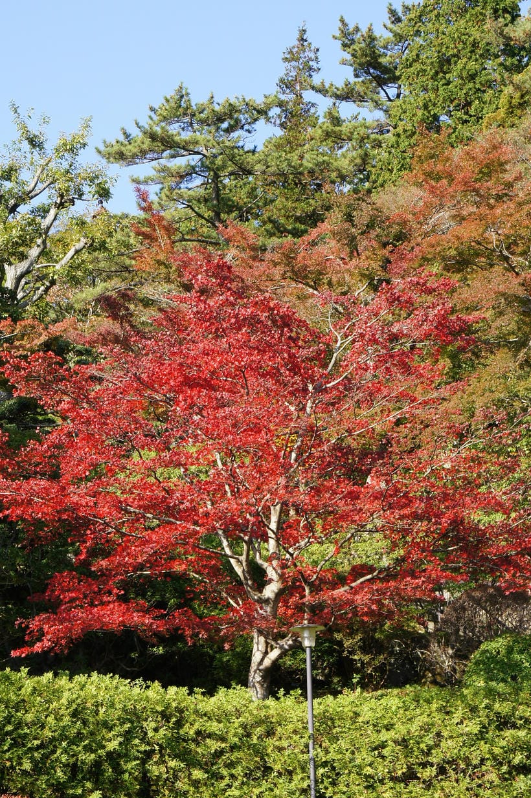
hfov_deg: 13.9
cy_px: 459
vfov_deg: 20.8
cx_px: 254
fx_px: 2172
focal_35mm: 98
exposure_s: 1/100
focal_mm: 45
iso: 200
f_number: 10
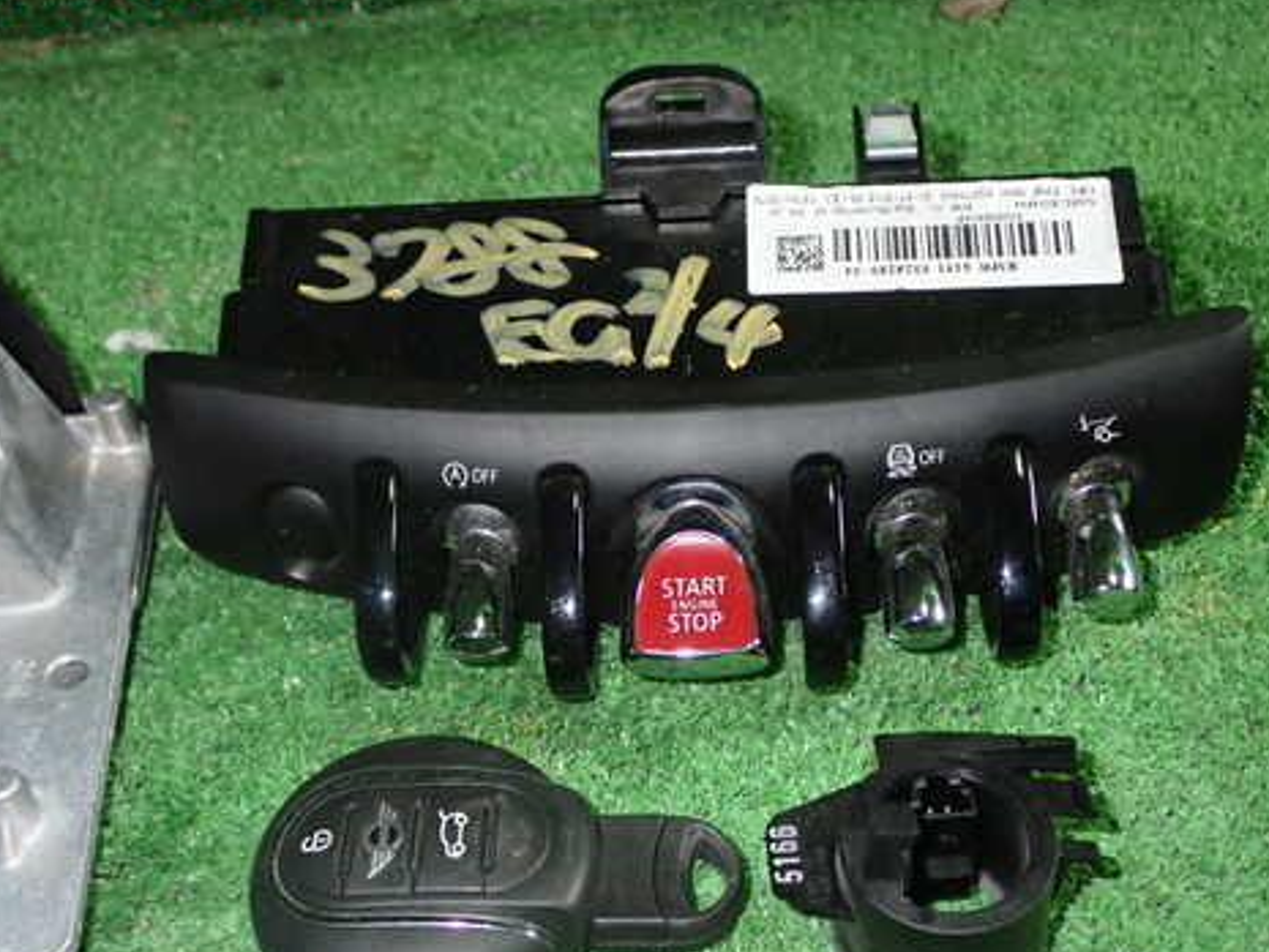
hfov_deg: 38.9
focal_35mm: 49
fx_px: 1797
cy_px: 554
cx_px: 666
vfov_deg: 29.6
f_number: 8
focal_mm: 6.83
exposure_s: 1/40
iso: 640
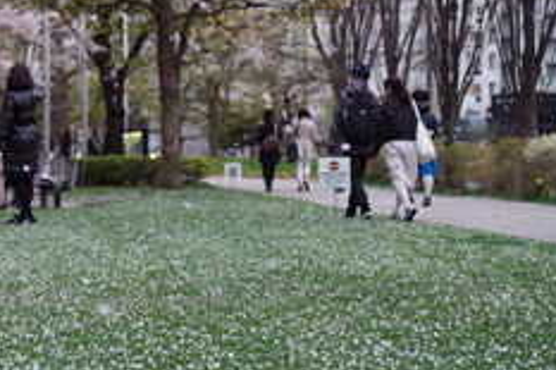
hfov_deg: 19.0
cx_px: 74
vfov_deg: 12.9
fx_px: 1636
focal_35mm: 106
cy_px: 137
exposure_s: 1/160
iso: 1600
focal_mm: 55
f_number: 2.5
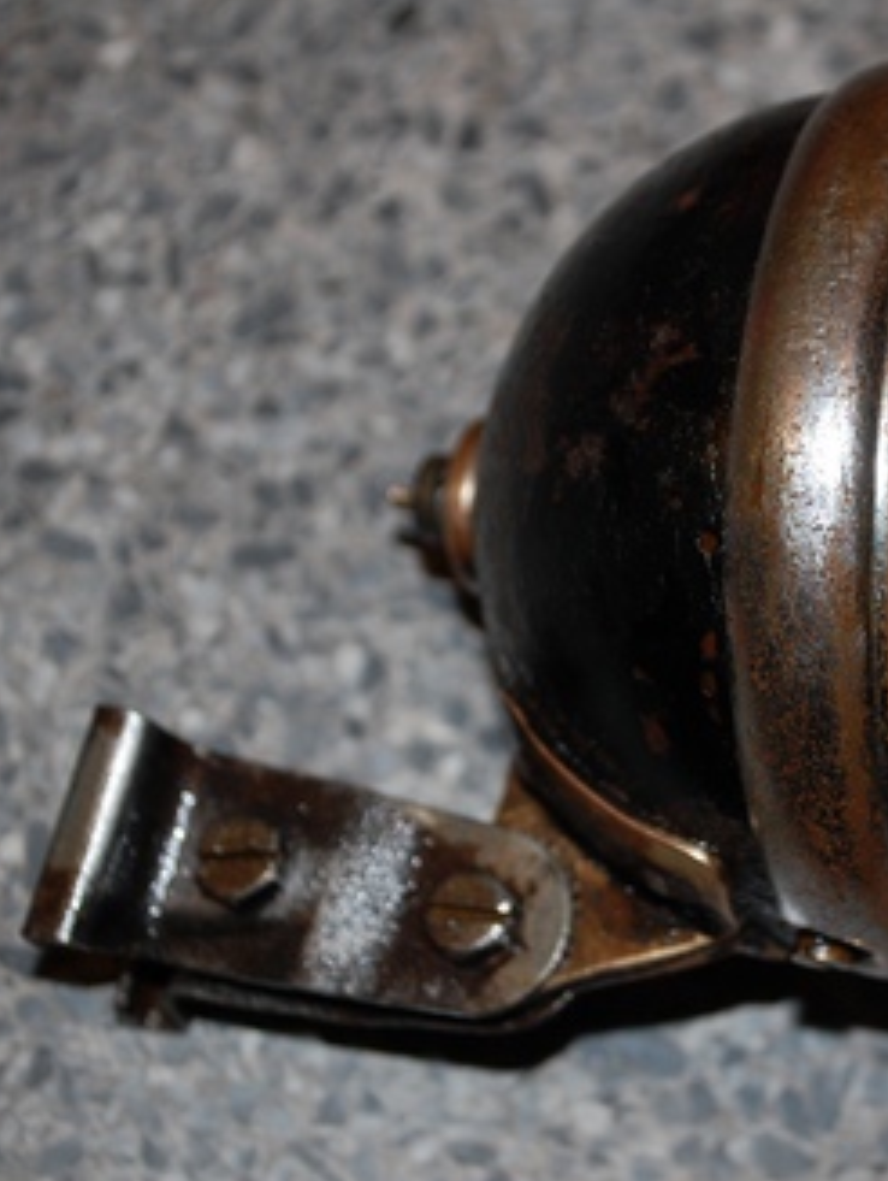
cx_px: 787
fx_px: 3004
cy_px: 585
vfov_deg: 22.2
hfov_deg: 16.6
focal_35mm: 88
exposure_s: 1/60
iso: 400
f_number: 5.3
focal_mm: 40
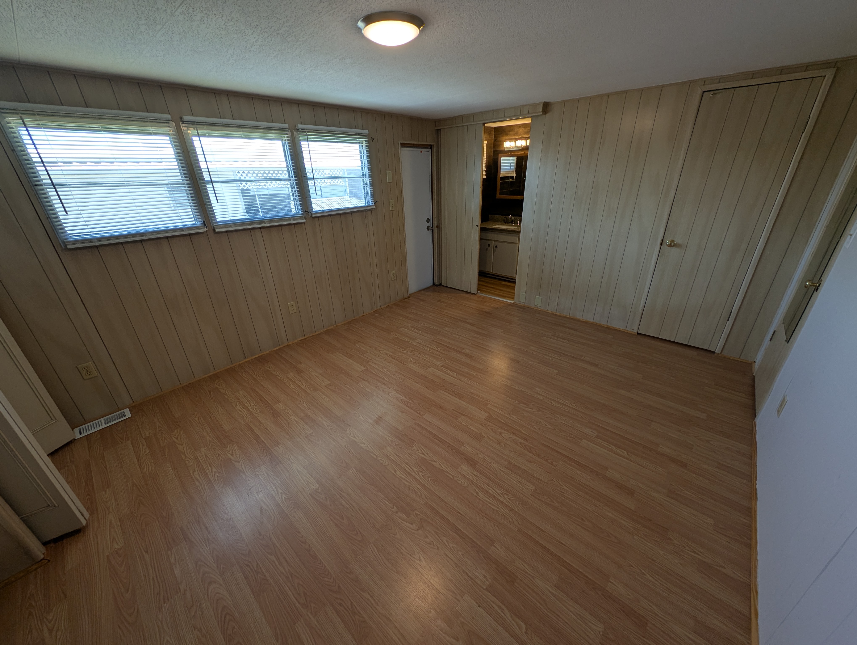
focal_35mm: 12
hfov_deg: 110.5
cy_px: 322
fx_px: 298
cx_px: 428
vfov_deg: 94.6
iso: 50
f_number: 1.95
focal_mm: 2.23
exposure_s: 1/120
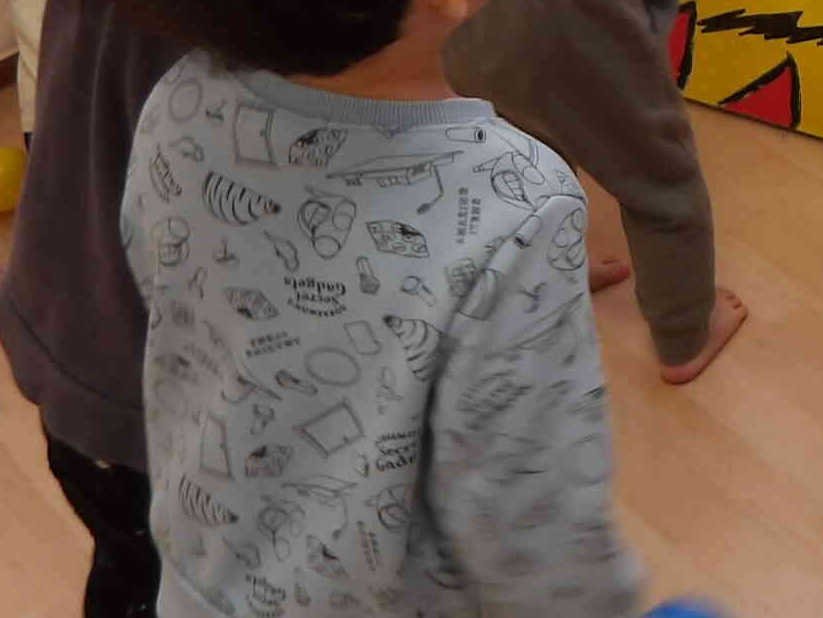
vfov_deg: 16.2
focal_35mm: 85
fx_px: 2022
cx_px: 804
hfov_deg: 22.2
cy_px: -249
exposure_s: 1/88
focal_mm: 4.9
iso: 100
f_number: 3
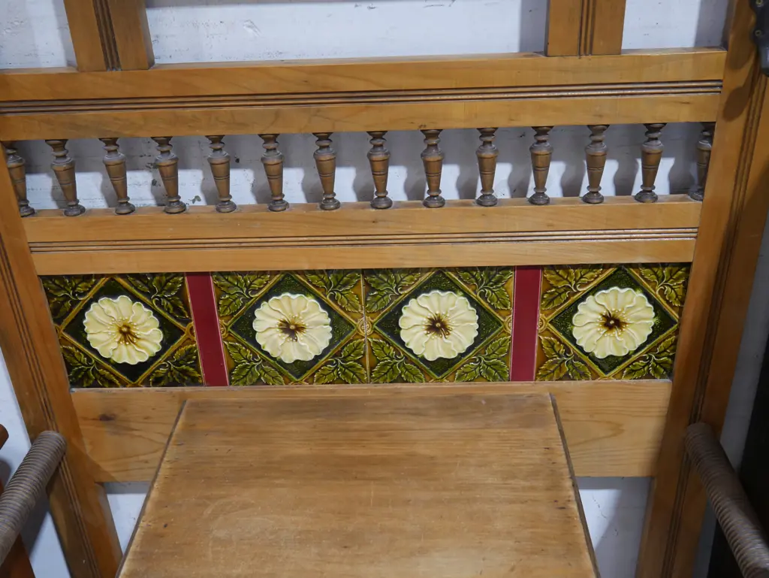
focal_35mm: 36
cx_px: 384
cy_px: 289
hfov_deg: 51.3
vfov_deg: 39.7
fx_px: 800
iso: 800
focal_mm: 18
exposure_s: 1/60
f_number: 4
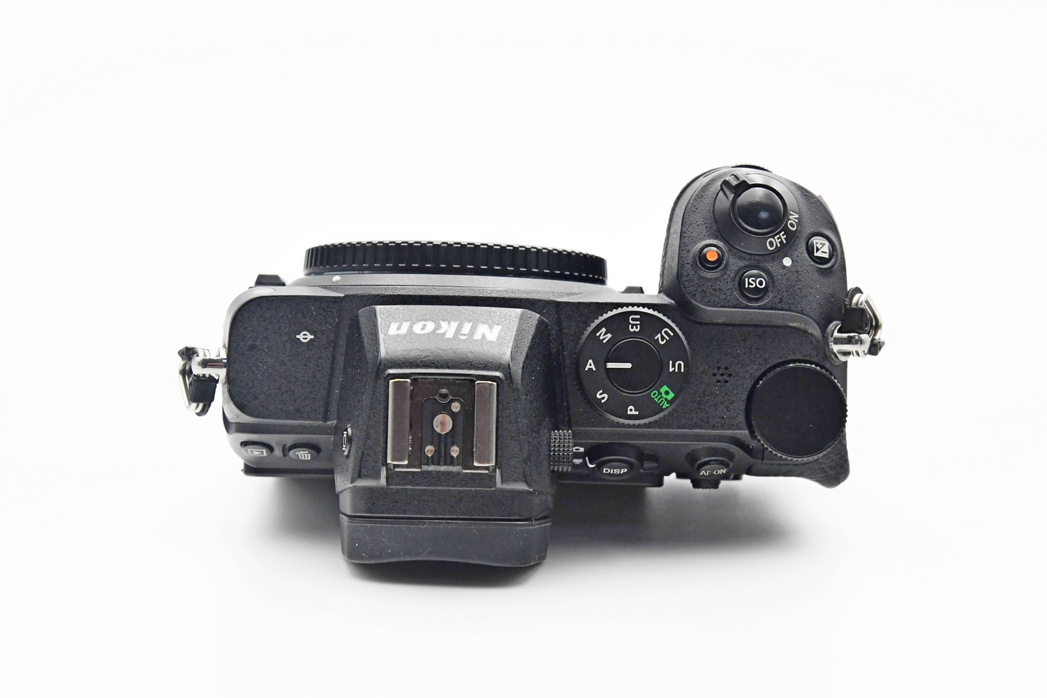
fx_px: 2094
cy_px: 349
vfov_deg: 18.9
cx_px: 524
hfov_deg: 28.1
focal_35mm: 72
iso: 1600
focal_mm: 48
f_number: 8
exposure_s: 1/100
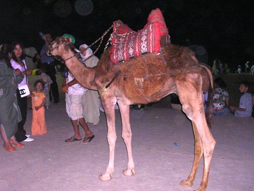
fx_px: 338
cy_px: 96
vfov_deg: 31.5
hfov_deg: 41.2
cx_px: 127
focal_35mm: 46
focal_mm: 7.1
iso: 200
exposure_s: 1/60.1
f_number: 3
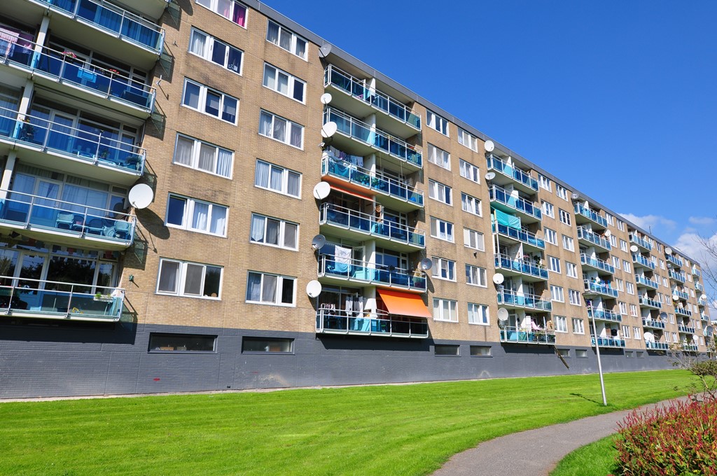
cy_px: 238
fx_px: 418
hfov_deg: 81.3
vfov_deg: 59.4
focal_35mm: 21
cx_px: 358
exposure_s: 1/320
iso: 200
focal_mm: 14
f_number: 10
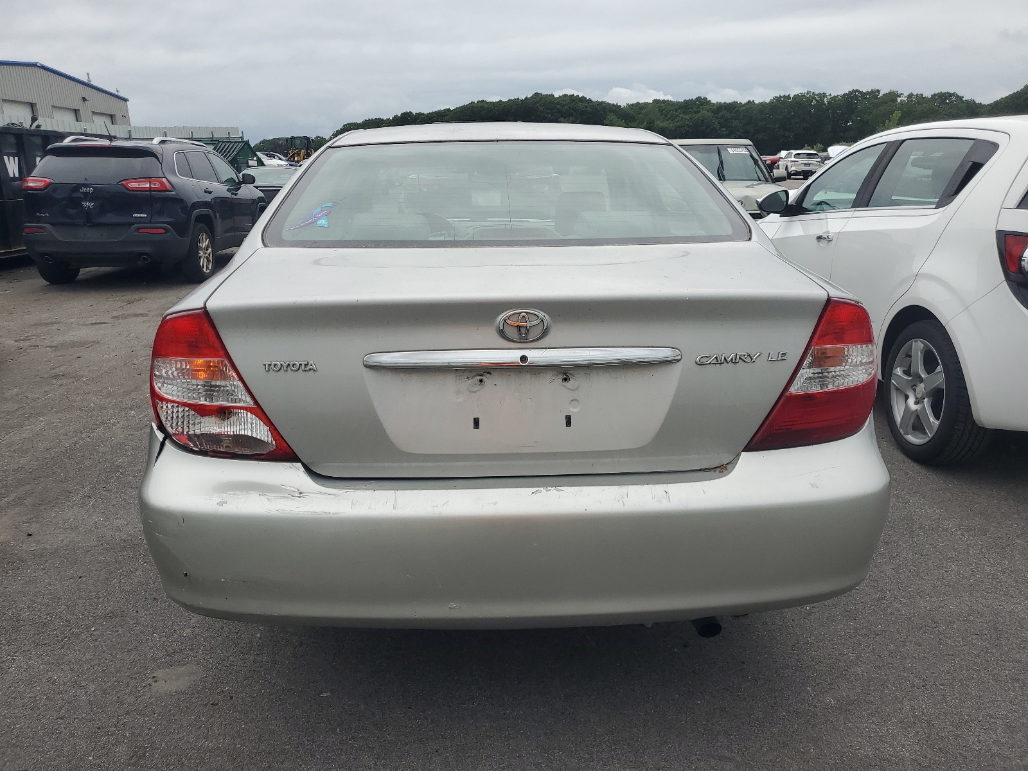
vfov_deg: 53.1
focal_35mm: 26
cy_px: 386
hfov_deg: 67.3
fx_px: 772
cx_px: 514
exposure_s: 1/2000
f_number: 1.5
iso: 50
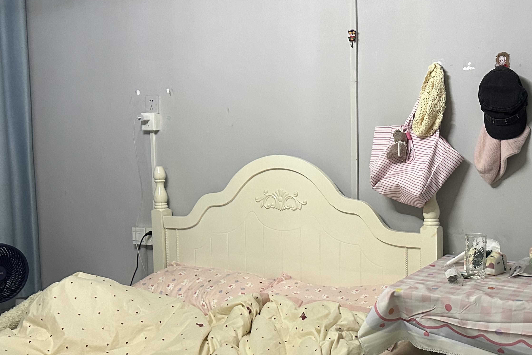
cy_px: 185
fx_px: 665
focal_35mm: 45
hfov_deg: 43.0
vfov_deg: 29.9
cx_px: 354
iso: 400
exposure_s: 1/60
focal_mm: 6.86
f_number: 1.78
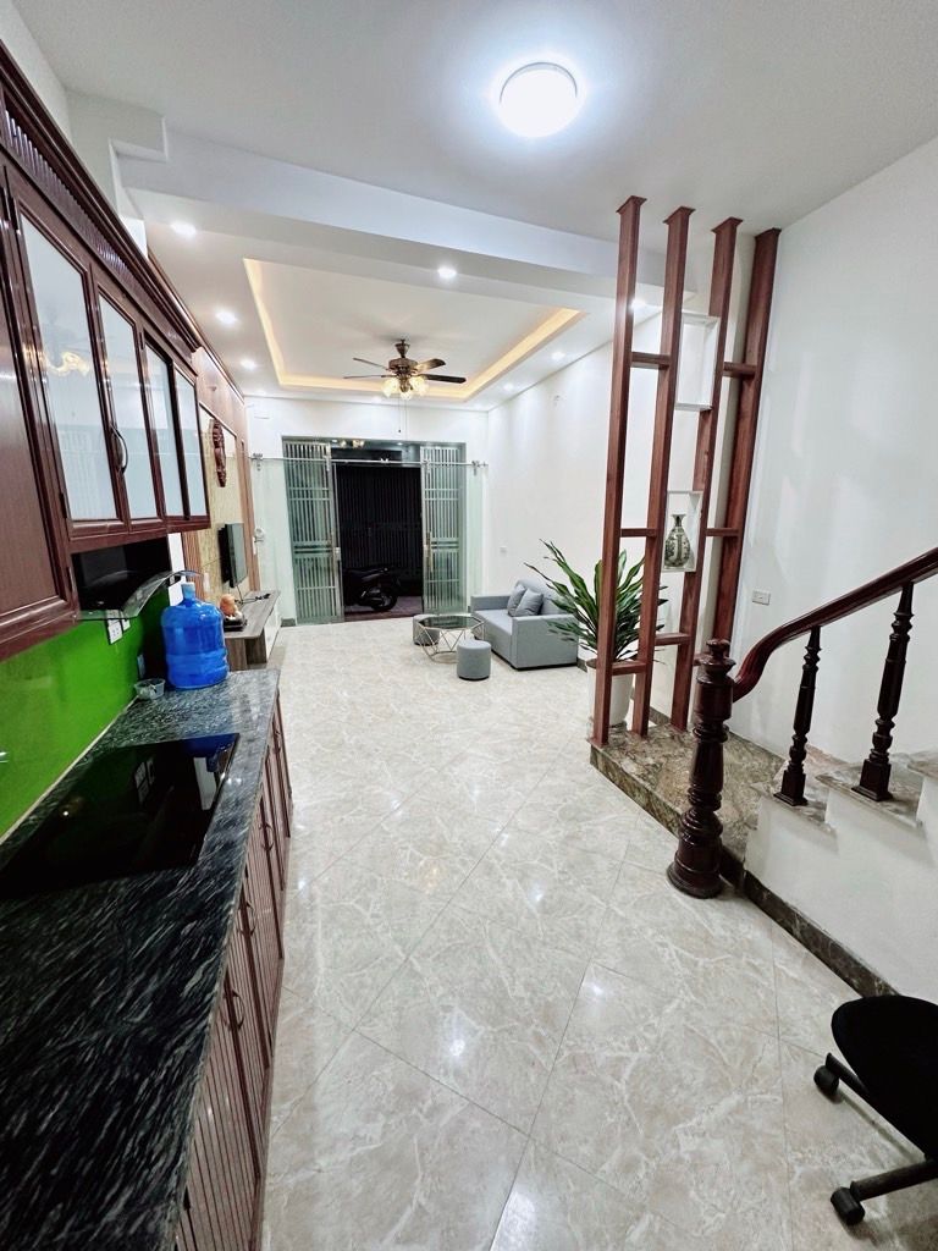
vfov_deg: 102.1
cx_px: 469
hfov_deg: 85.7
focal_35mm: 14
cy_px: 626
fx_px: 506
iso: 160
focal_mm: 2.22
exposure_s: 1/100
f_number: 2.2
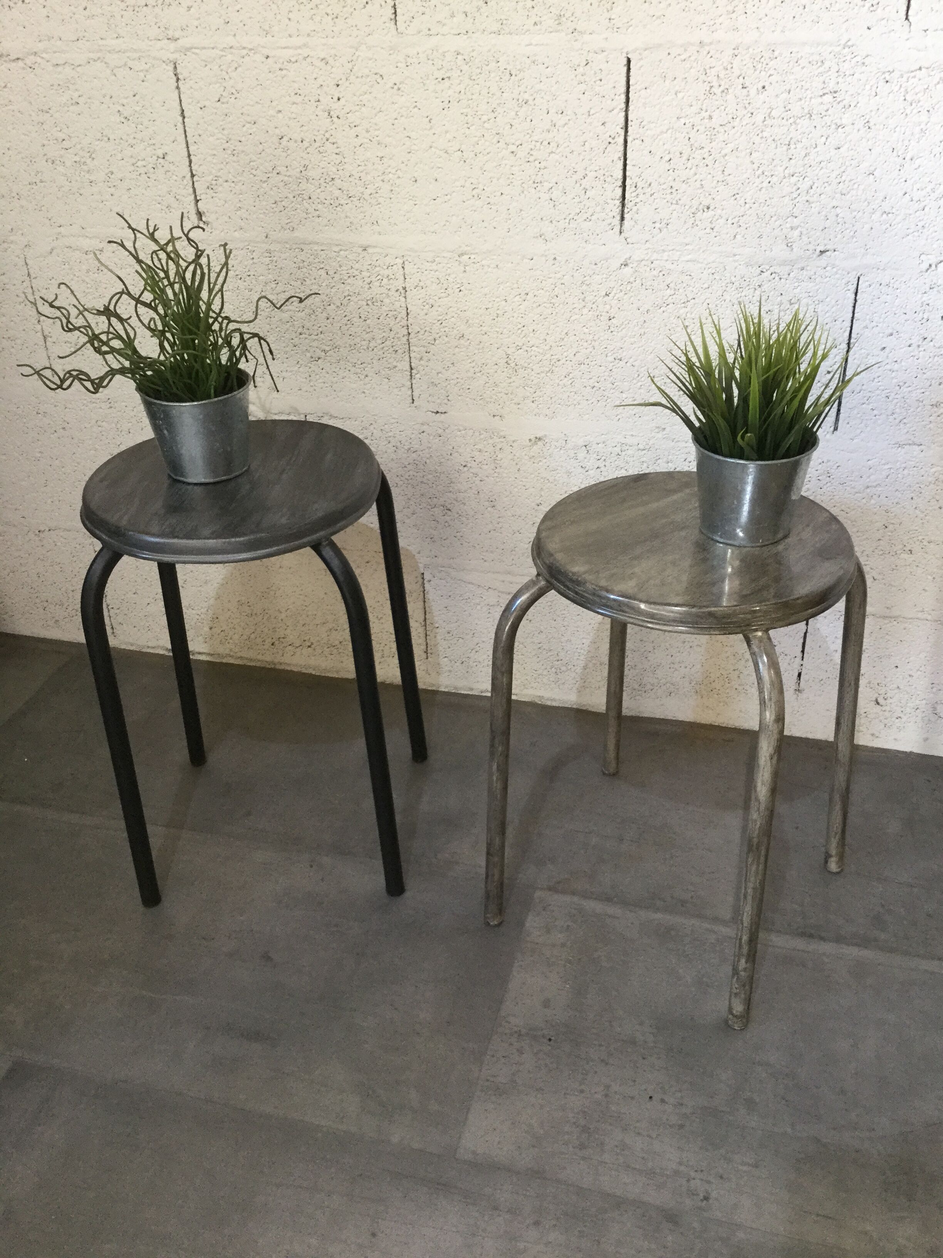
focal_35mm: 31
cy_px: 629
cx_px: 472
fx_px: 1126
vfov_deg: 58.4
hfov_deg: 45.4
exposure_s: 1/33
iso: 125
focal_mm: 3.3
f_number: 2.4
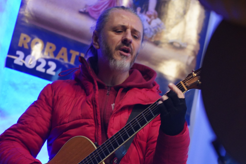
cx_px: 145
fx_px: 915
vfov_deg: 10.2
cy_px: 105
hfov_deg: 15.3
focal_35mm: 134
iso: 8000
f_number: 4
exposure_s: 1/160
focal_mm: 92
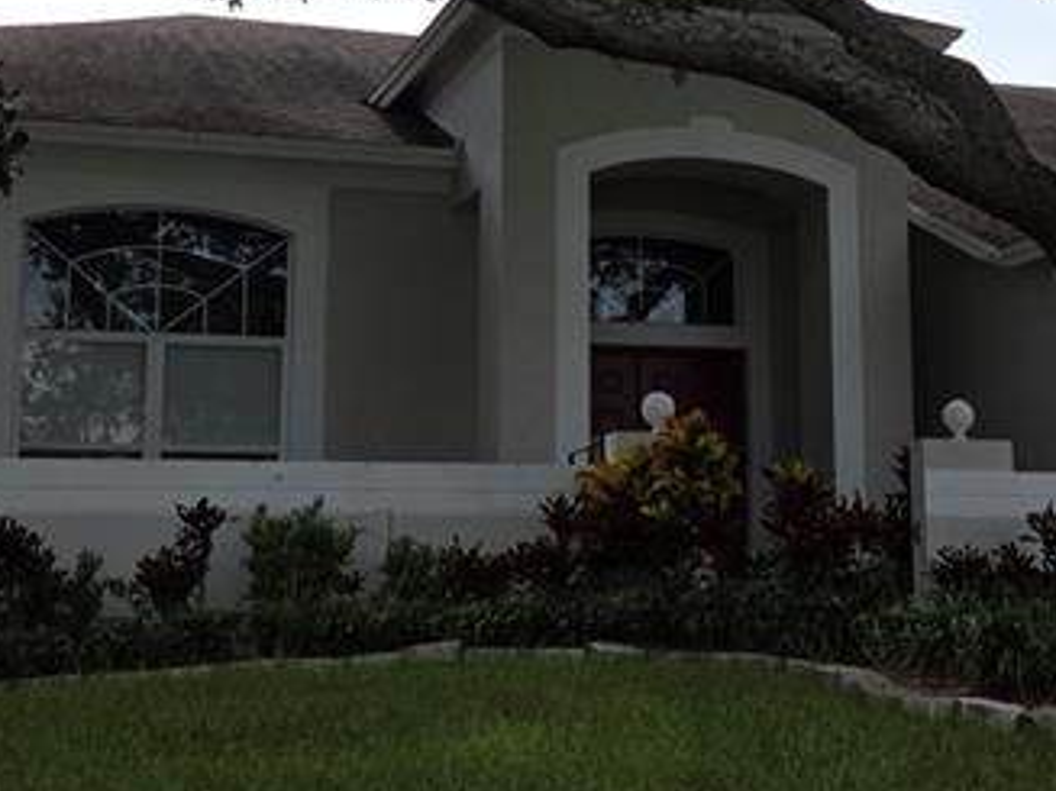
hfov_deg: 26.8
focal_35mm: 72
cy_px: 210
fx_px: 2196
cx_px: 752
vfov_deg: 20.3
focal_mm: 5.4
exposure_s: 1/1610
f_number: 1.8
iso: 25
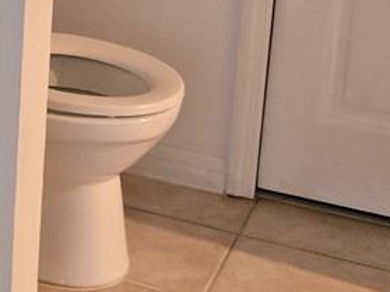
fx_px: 1487
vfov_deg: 11.0
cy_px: -74
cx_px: -252
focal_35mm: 132
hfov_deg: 13.7
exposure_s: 1/120
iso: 800
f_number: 1.8
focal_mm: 5.4
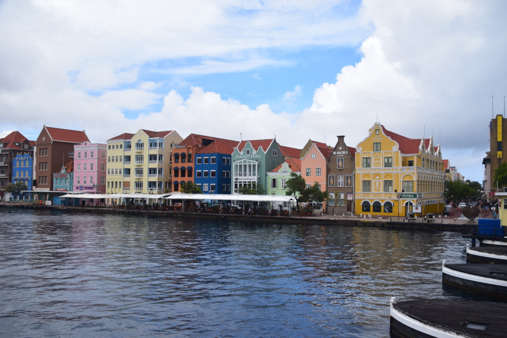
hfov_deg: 55.1
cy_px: 169
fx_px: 486
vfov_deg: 38.4
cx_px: 254
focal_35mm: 34
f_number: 11
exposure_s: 1/500
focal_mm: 23
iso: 360
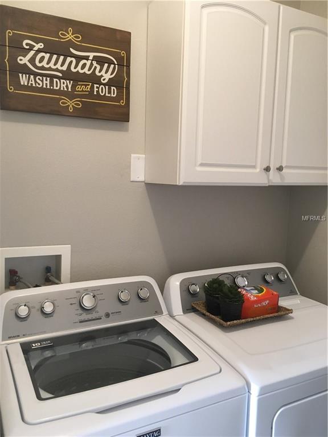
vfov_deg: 61.7
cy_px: 218
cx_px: 164
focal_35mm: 29
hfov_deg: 48.2
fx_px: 366
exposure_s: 1/30
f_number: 2.2
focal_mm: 4.15
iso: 100
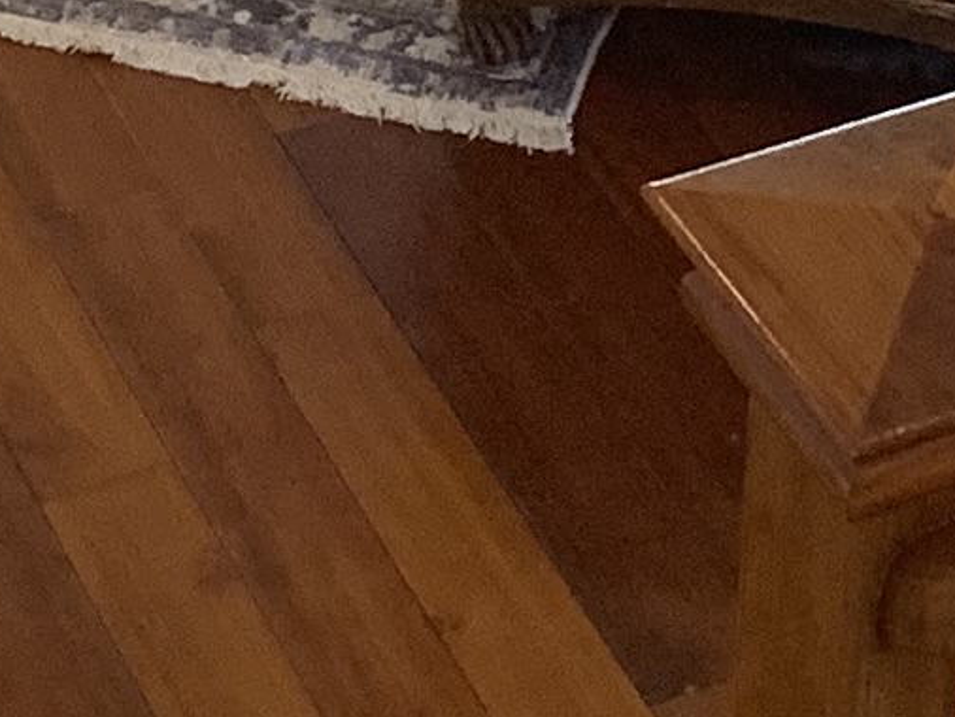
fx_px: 5714
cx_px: 878
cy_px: -1364
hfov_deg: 9.5
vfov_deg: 6.6
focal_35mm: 207
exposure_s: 1/60
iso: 125
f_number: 1.8
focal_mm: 4.25
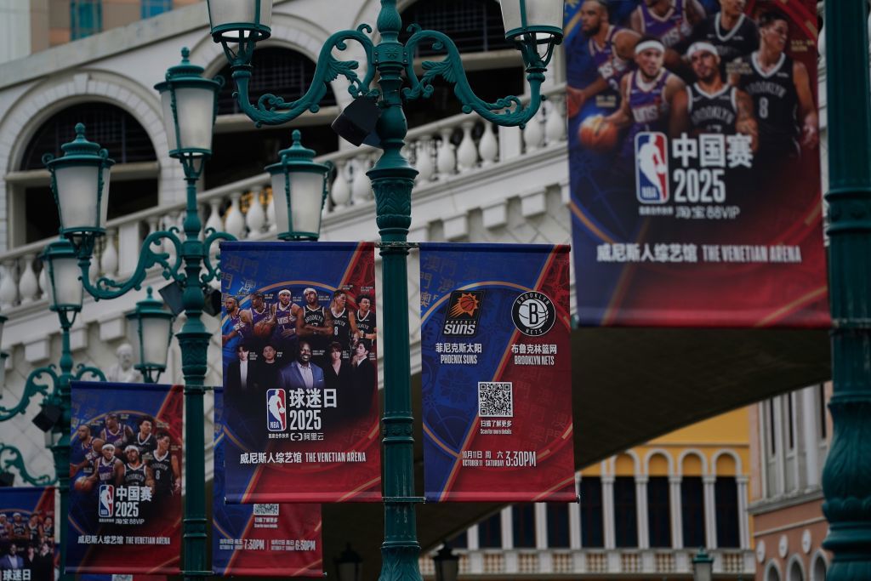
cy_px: 290
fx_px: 3387
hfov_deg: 14.7
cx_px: 436
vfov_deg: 9.8
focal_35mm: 140
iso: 320
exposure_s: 1/1000
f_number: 4
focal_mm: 140
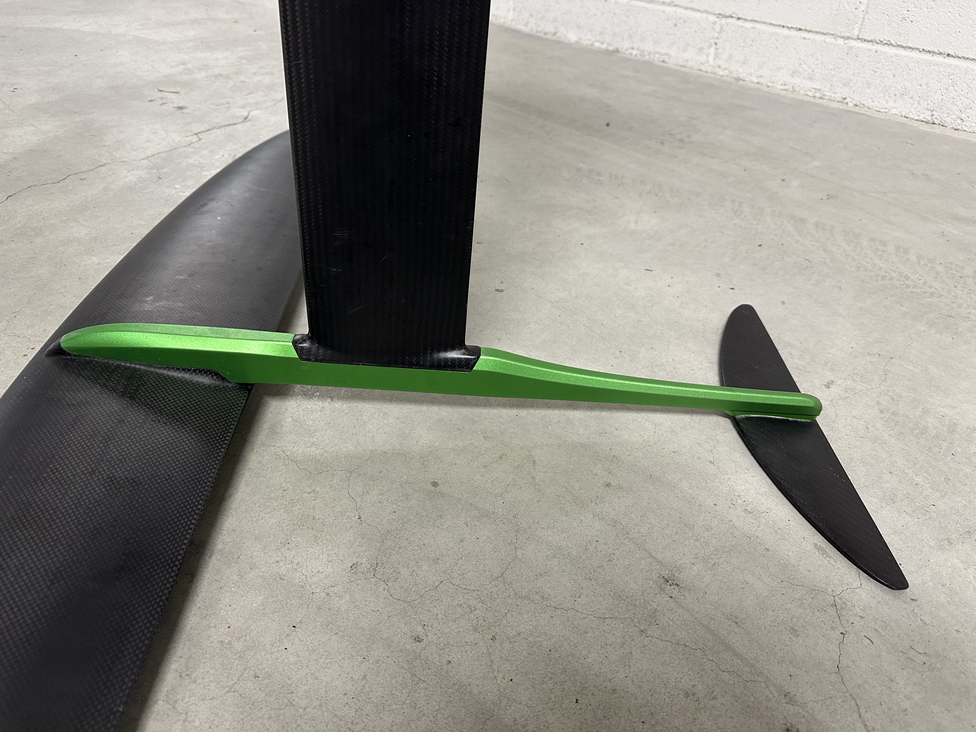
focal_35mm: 24
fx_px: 677
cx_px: 488
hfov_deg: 71.6
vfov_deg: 56.8
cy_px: 366
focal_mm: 6.86
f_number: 1.78
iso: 320
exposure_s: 1/50
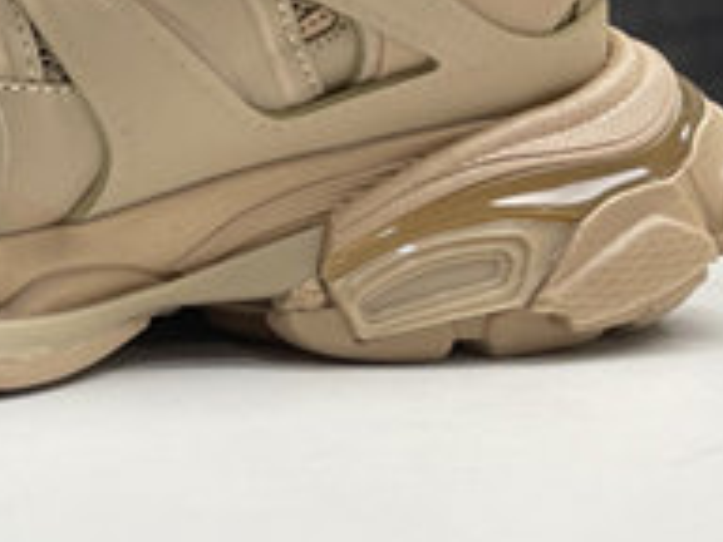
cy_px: -24
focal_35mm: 95
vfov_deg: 15.2
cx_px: -218
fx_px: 1984
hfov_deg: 19.1
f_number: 1.6
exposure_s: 1/121
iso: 80
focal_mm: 4.2
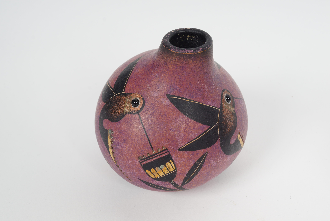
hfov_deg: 37.8
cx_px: 165
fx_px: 481
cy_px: 110
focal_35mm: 52
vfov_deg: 25.8
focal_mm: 35
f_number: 16
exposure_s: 1/125
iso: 100
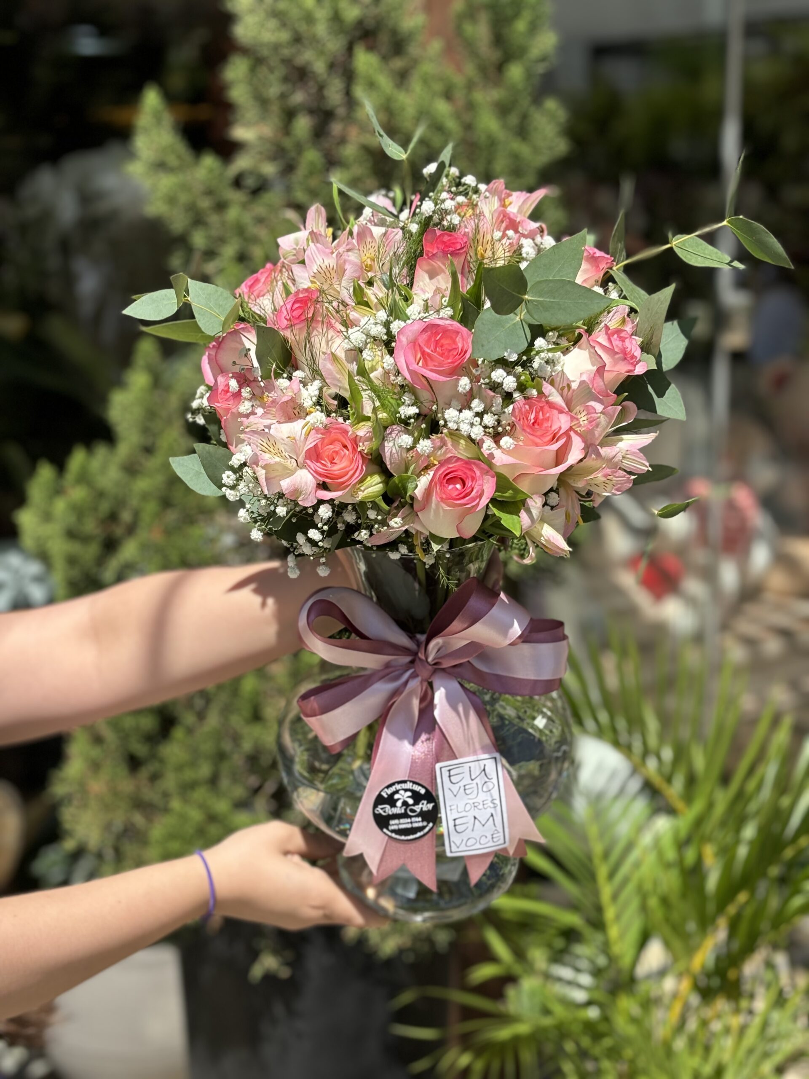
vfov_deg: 36.8
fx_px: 1620
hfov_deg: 28.0
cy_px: 540
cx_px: 404
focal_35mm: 52
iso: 40
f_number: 1.6
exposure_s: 1/2857
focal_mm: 5.96
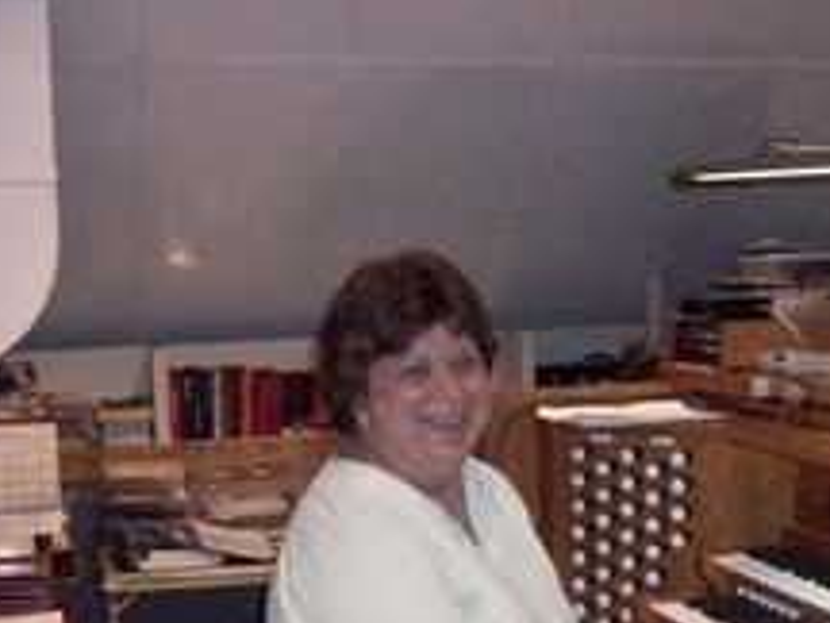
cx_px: 492
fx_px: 1511
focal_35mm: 63
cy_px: 415
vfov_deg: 23.2
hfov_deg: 30.7
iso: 800
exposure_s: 1/128
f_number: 2.8
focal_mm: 5.7
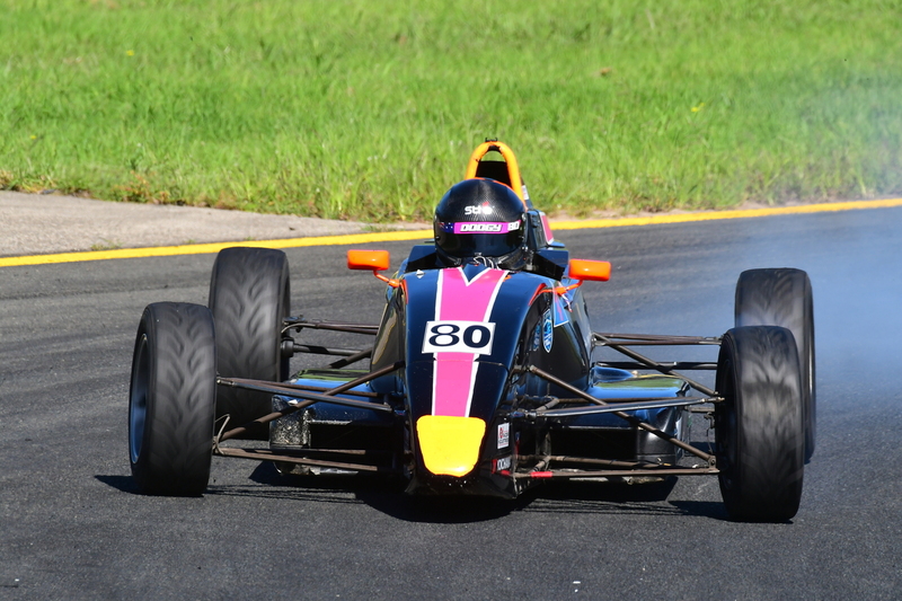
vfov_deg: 1.8
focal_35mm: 750
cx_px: 451
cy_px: 300
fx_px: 18787
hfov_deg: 2.8
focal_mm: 500
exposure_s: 1/640
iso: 500
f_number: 11
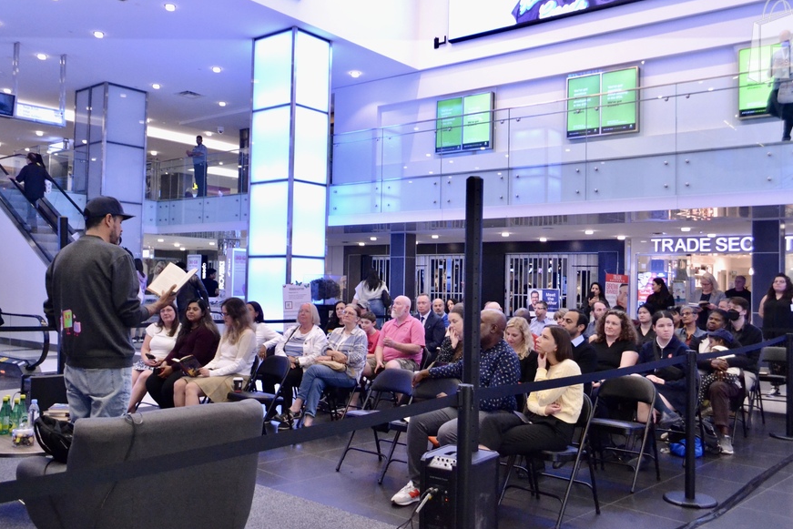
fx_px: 683
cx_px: 402
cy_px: 258
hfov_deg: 60.3
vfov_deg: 42.3
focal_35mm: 31
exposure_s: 1/125
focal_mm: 20
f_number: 5.6
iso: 3200
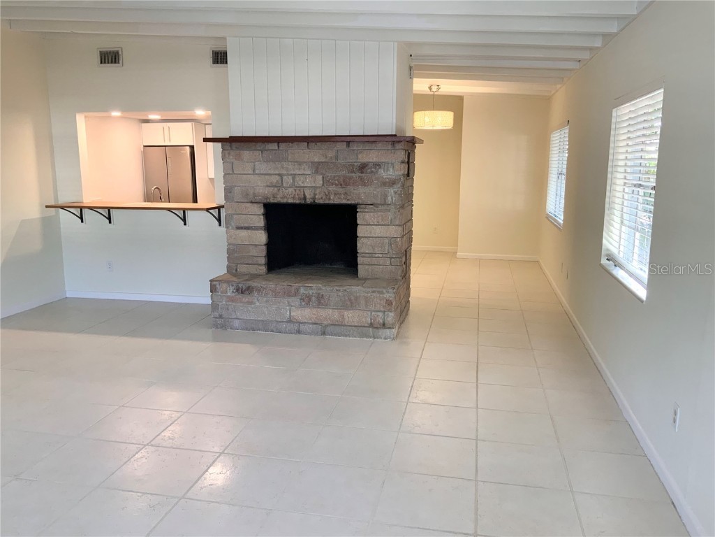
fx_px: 599
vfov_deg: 48.2
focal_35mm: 29
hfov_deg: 61.7
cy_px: 268
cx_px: 358
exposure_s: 1/60
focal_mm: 3
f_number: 1.8
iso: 64
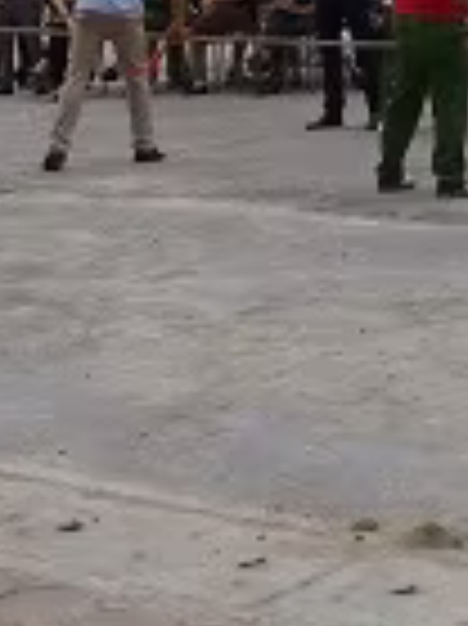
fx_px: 2119
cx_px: 292
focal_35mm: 117
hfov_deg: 12.6
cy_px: 41
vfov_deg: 16.5
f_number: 5
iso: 100
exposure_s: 1/200
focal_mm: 23.13
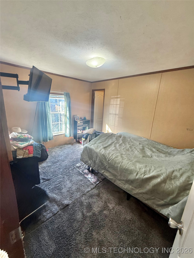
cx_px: 97
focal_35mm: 14
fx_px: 105
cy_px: 129
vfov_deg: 102.1
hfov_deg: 85.7
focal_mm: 2.22
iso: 250
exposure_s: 1/120
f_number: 2.2
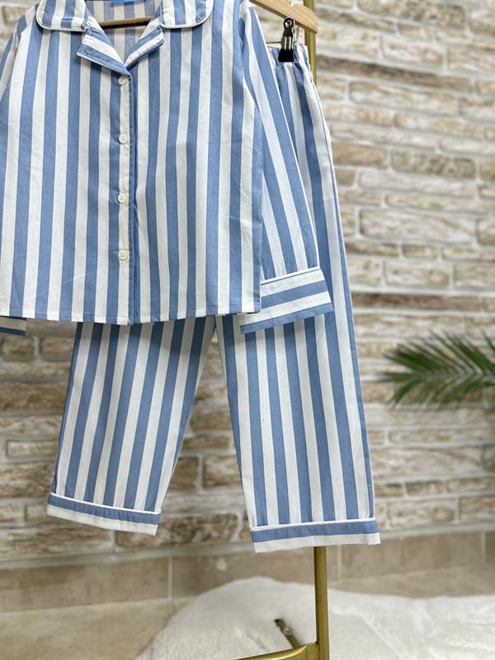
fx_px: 458
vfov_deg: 71.6
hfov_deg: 56.8
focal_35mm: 24
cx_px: 248
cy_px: 330
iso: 80
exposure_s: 1/100
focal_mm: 6.86
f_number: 1.78
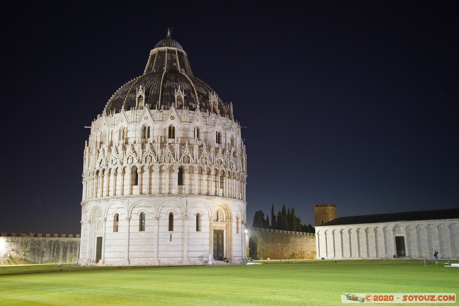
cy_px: 153
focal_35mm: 40
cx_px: 230
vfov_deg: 33.4
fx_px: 510
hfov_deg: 48.5
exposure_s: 1/6
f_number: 4
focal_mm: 40
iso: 6400
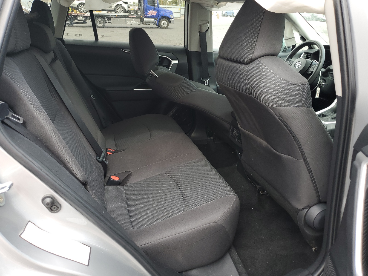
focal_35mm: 26
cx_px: 184
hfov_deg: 67.3
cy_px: 138
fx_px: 276
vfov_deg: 53.1
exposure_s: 1/213
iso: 50
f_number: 1.5
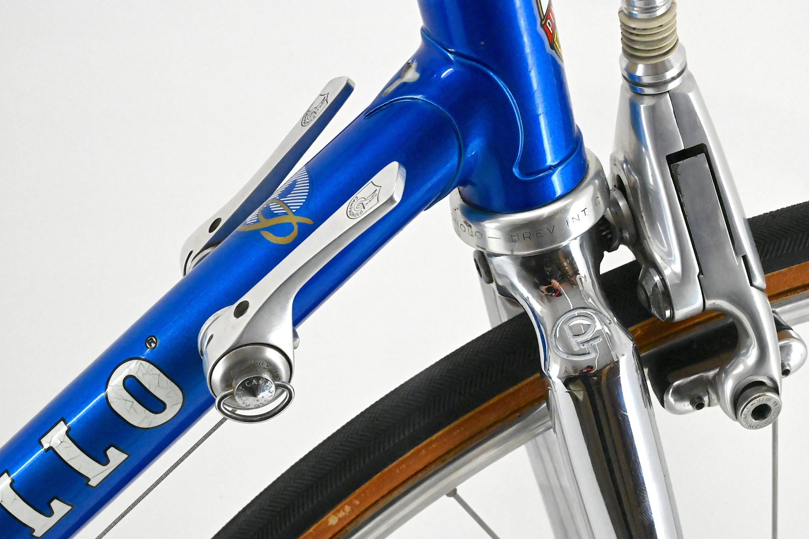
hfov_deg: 28.9
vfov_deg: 19.4
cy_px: 270
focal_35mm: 70
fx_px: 1573
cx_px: 404
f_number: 20
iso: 28800
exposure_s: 1/640
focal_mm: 70
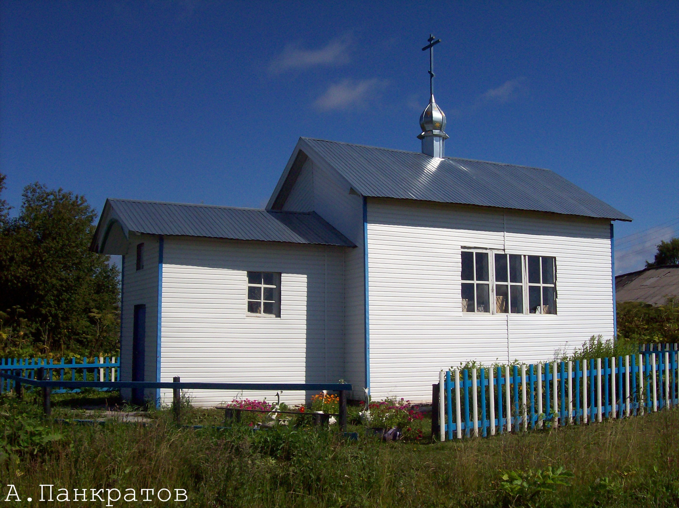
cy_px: 254
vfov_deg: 32.2
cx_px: 340
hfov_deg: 42.1
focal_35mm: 45
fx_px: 882
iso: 80
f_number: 5.4
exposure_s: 1/1401
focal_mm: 7.6
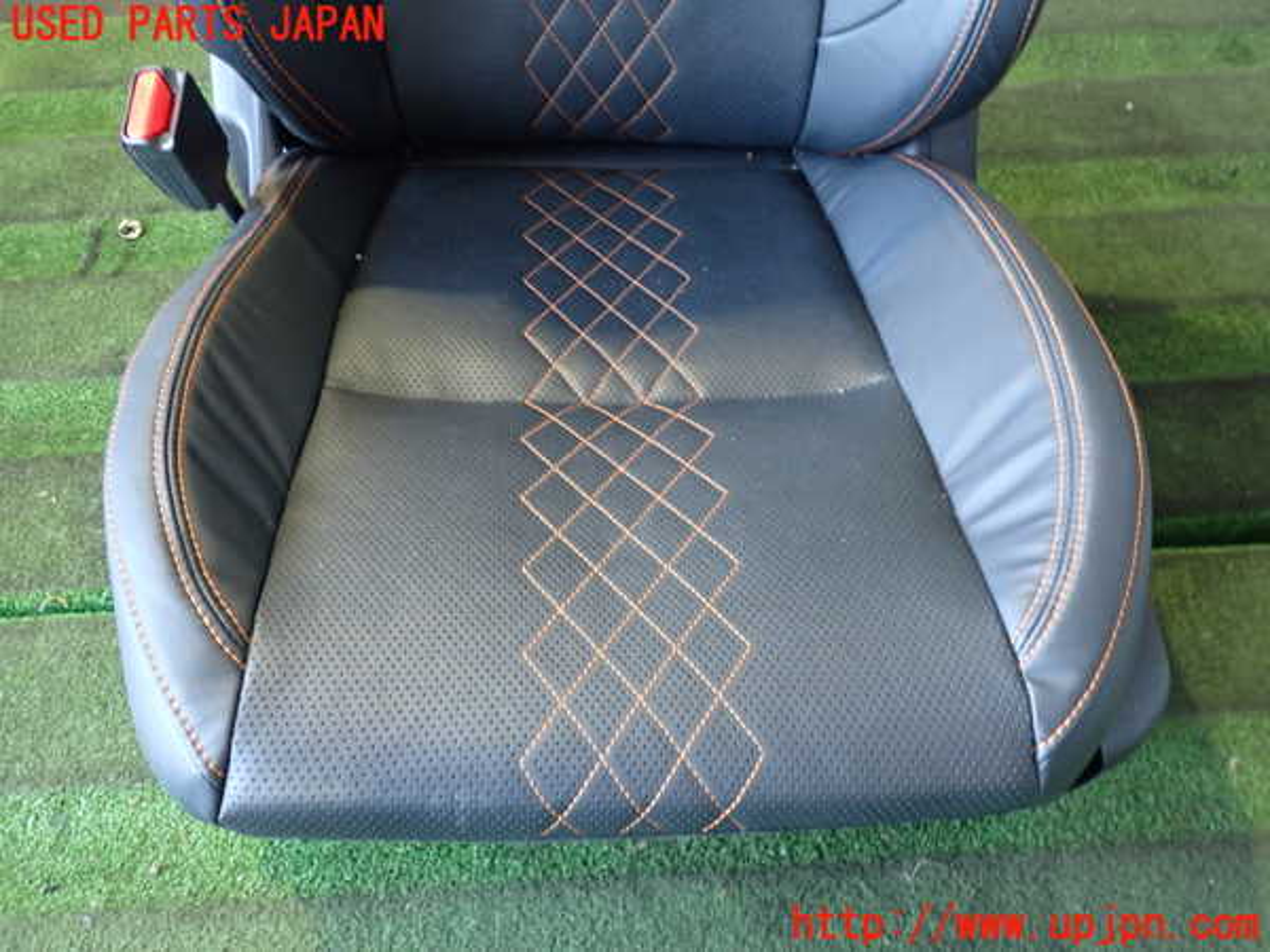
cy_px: 476
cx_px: 635
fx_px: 1101
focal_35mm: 30
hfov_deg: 60.0
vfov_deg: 46.8
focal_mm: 5.4
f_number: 2.3
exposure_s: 1/30
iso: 640
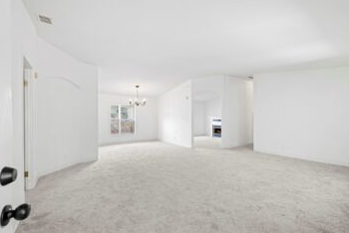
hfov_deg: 96.5
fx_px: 155
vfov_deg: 73.8
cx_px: 189
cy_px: 120
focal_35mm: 16
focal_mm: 14
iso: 200
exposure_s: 1/4
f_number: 8
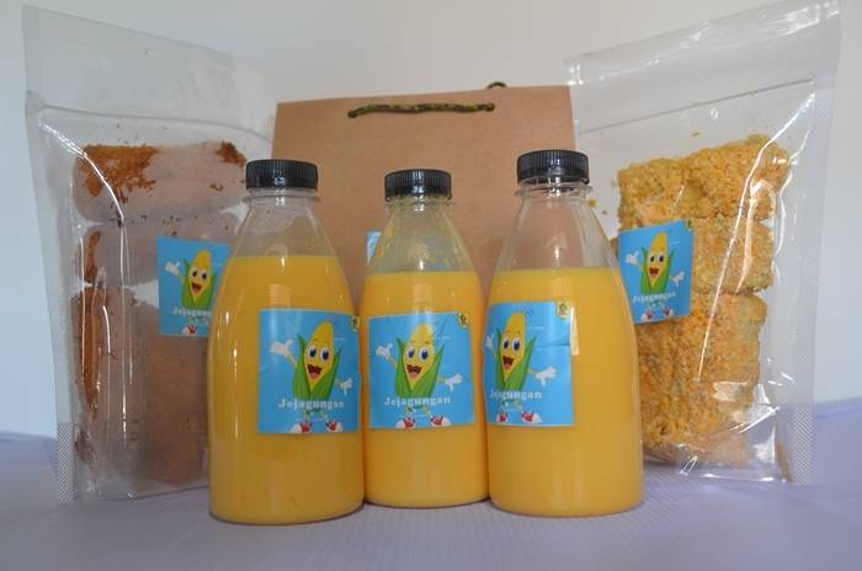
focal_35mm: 36
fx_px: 860
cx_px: 431
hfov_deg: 53.2
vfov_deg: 36.7
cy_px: 286
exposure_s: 1/25
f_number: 3.8
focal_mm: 24
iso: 400
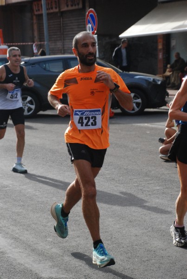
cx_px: 94
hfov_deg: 13.1
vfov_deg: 19.4
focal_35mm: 105
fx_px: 814
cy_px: 140
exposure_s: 1/1250
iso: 1000
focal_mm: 70
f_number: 5.6
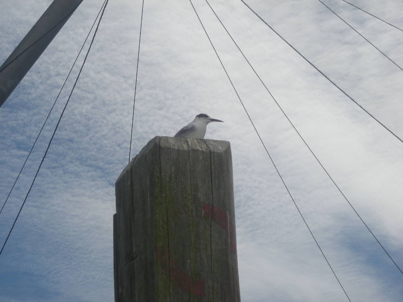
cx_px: 202
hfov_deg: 18.7
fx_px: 1222
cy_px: 151
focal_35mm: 105
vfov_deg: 14.1
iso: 64
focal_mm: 17.1
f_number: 9.4
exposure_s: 1/222
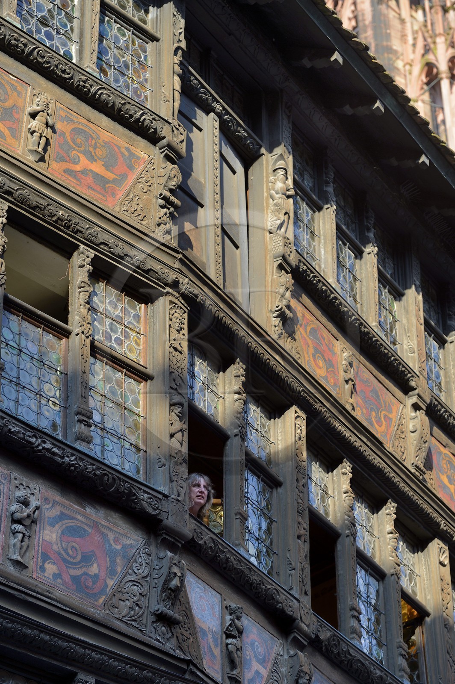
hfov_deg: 12.4
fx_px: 2089
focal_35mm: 110
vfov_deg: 18.6
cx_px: 228
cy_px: 342
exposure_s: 1/250
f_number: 4.5
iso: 200
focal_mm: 110
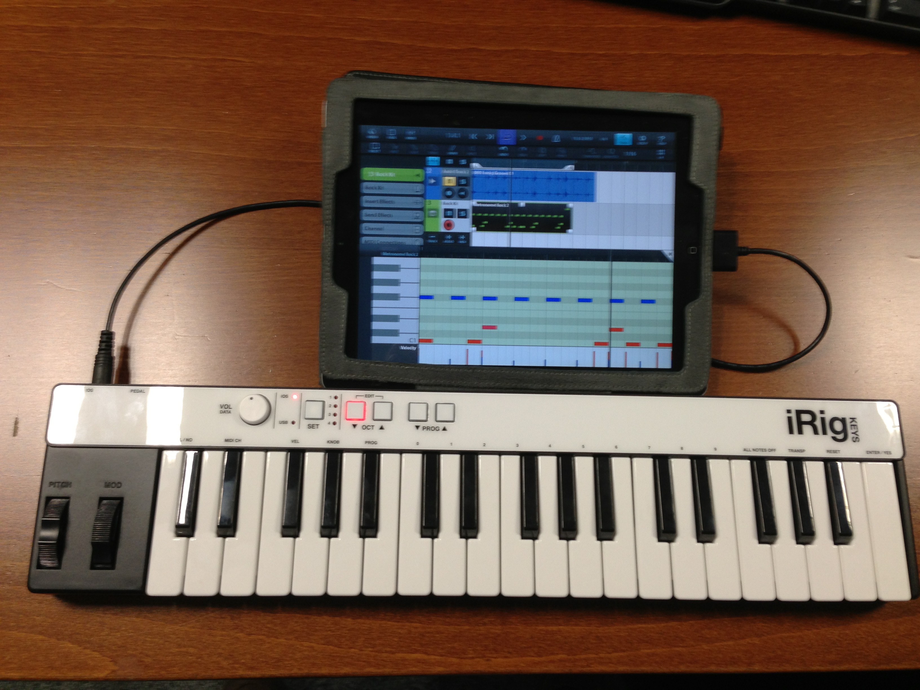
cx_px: 460
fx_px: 877
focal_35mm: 33
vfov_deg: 42.9
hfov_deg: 55.4
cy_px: 345
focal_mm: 4.13
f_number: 2.4
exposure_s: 1/20
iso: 80
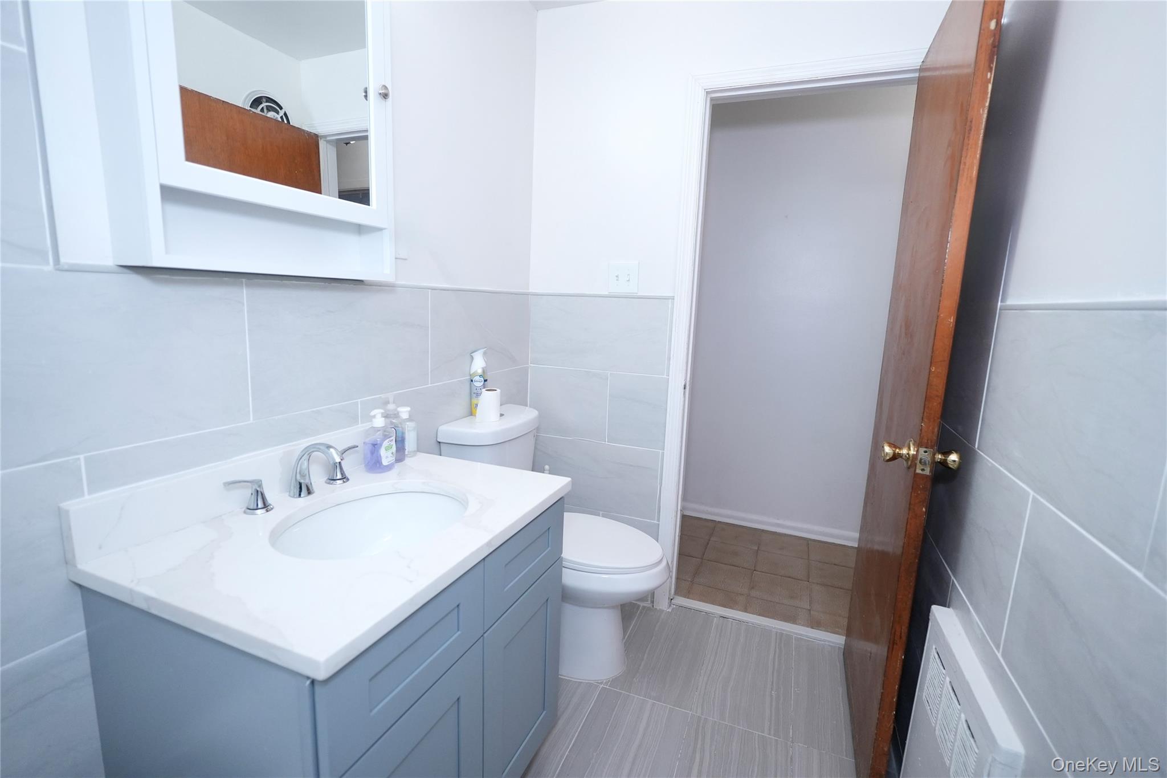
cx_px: 584
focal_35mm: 16
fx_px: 519
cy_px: 389
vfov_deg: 73.7
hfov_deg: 96.7
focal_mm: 11
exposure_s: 1/320
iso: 500
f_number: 1.8
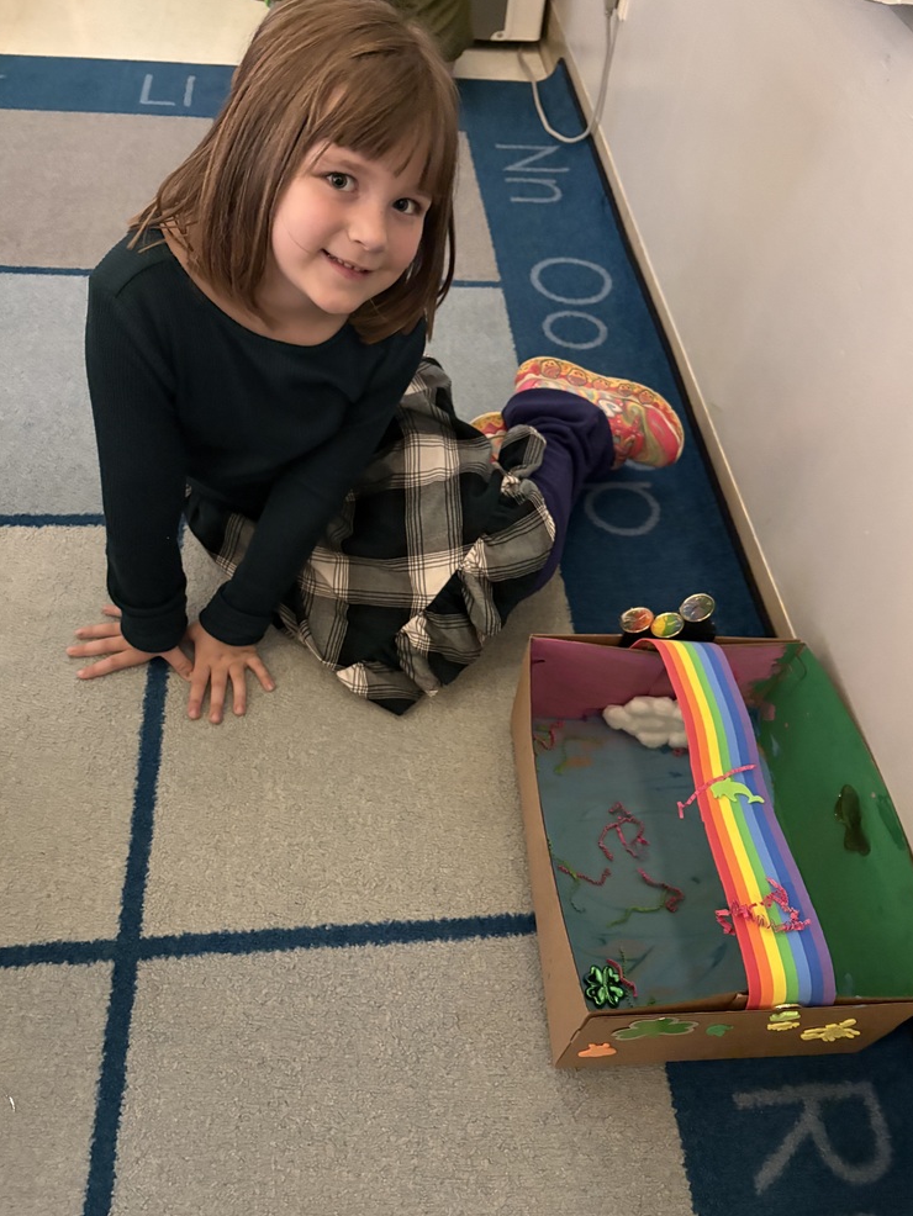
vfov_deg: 65.3
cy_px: 604
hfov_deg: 51.4
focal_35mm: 27
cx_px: 468
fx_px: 949
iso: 1000
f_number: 1.6
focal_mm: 5.96
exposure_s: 1/30
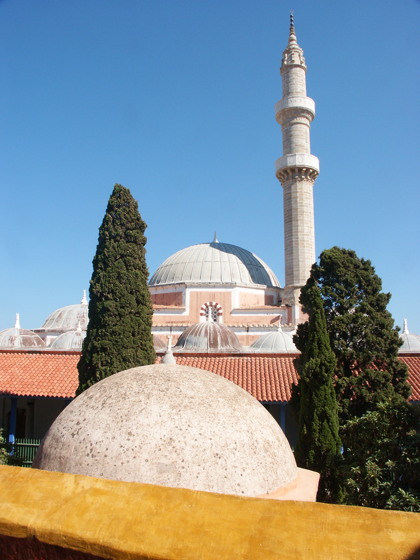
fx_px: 453
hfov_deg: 49.7
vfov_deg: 63.4
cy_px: 280
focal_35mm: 28
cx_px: 210
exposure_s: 1/250
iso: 100
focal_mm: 7.21
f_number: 8
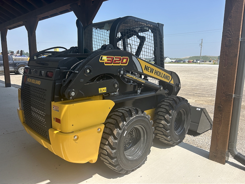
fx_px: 184
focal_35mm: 26
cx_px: 122
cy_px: 92
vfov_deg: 53.1
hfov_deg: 67.3
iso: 50
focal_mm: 5.7
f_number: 1.5
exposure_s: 1/2994
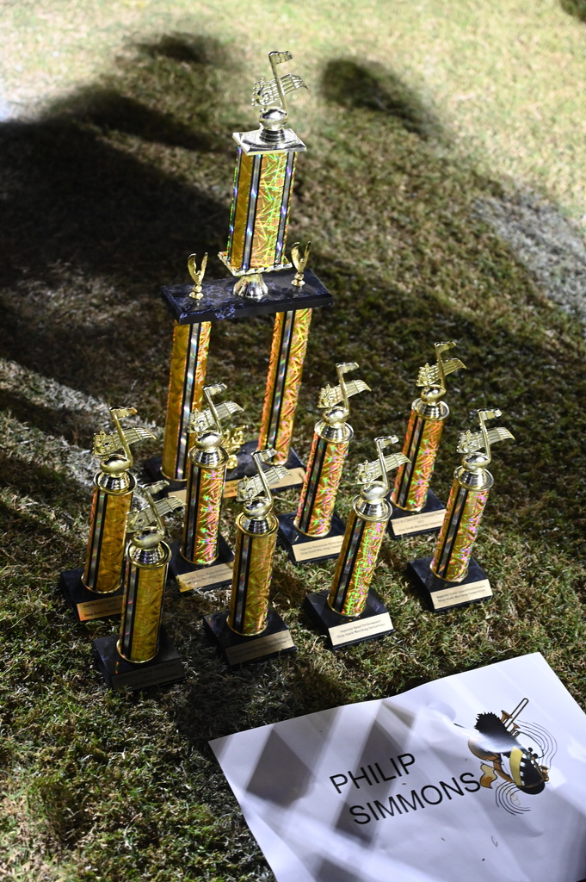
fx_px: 1296
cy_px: 441
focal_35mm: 53
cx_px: 293
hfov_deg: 25.5
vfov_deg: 37.5
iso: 3200
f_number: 4
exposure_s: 1/80
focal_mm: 53
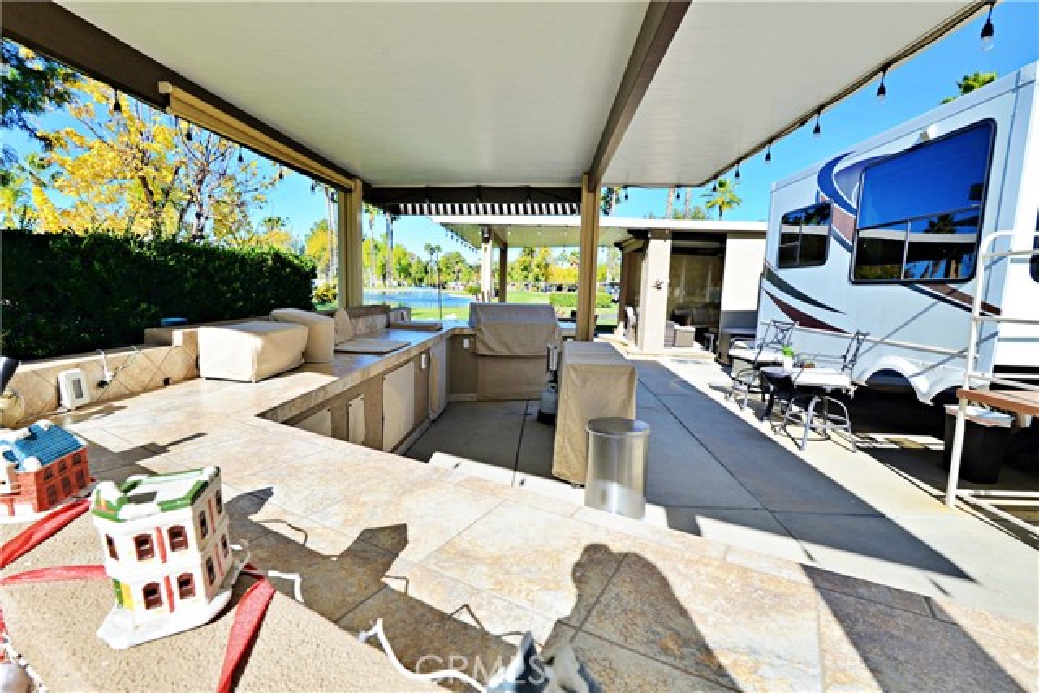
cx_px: 520
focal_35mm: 16
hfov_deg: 96.7
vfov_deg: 73.8
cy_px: 346
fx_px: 462
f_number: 8
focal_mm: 16
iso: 125
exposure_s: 1/250
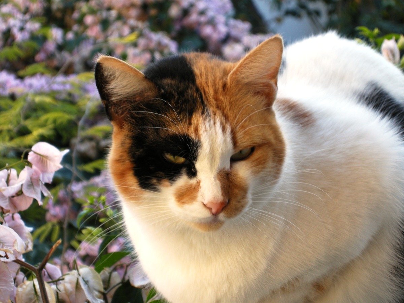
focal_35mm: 123
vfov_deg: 12.0
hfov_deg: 16.0
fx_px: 1436
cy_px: 152
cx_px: 202
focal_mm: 26.3
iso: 84
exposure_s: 1/55.7
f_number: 5.3
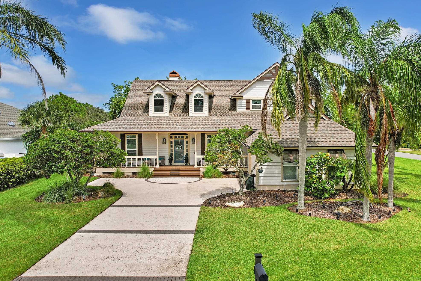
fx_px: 327
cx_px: 219
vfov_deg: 46.4
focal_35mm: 28
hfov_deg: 65.4
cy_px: 143
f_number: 2.8
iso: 100
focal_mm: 8.38
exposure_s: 1/800
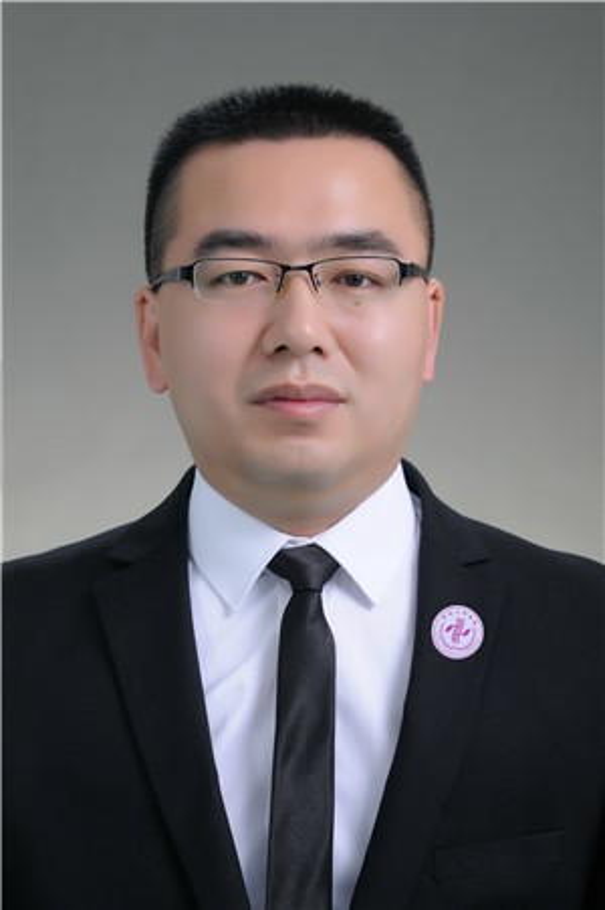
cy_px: 455
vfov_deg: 16.1
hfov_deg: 10.7
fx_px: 3219
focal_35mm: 128
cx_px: 302
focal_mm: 85
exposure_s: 1/125
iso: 160
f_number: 5.6
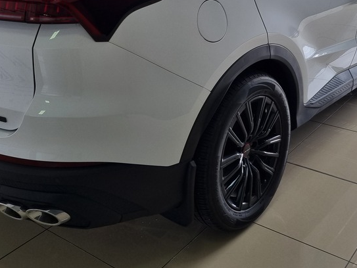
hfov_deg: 38.8
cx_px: 162
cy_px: 32
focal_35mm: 49
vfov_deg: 28.7
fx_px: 506
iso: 50
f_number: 1.8
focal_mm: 5.4
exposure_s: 1/145
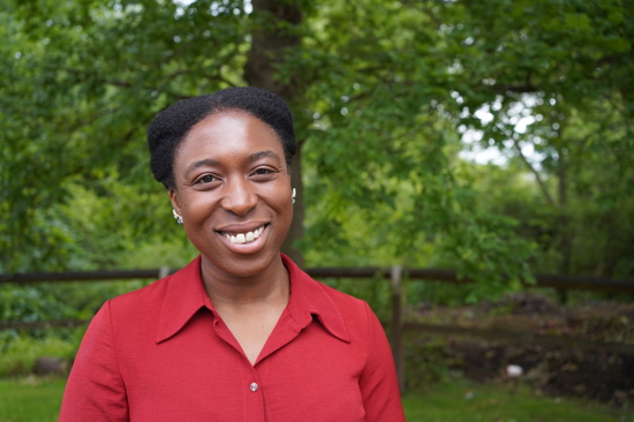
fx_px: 616
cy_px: 211
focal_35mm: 35
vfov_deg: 37.8
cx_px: 317
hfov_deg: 54.5
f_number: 4
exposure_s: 1/160
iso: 400
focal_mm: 35
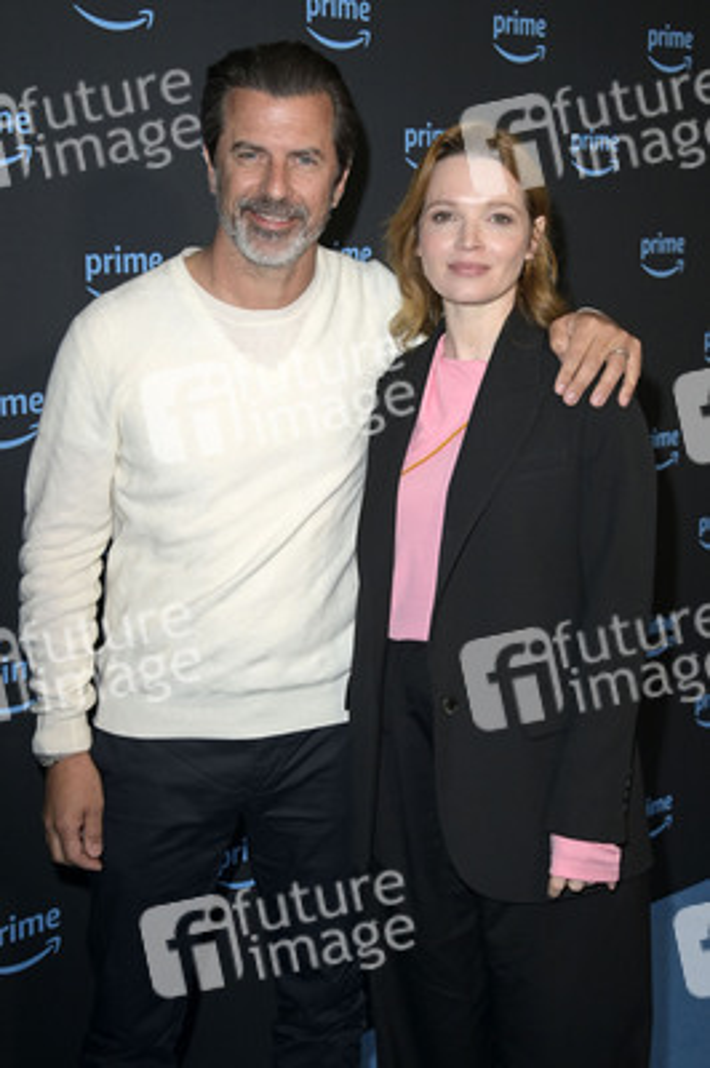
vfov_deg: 38.2
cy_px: 534
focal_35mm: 52
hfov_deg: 25.9
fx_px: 1541
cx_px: 355
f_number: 5.6
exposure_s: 1/250
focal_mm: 52
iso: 800
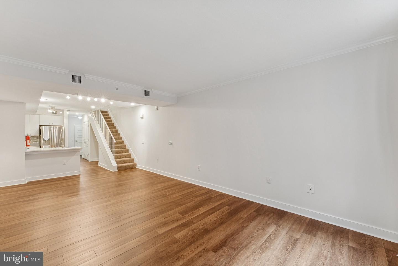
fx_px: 164
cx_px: 199
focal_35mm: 15
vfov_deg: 78.1
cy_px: 133
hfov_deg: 101.1
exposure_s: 1/2.5
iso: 250
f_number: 9
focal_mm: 14.8
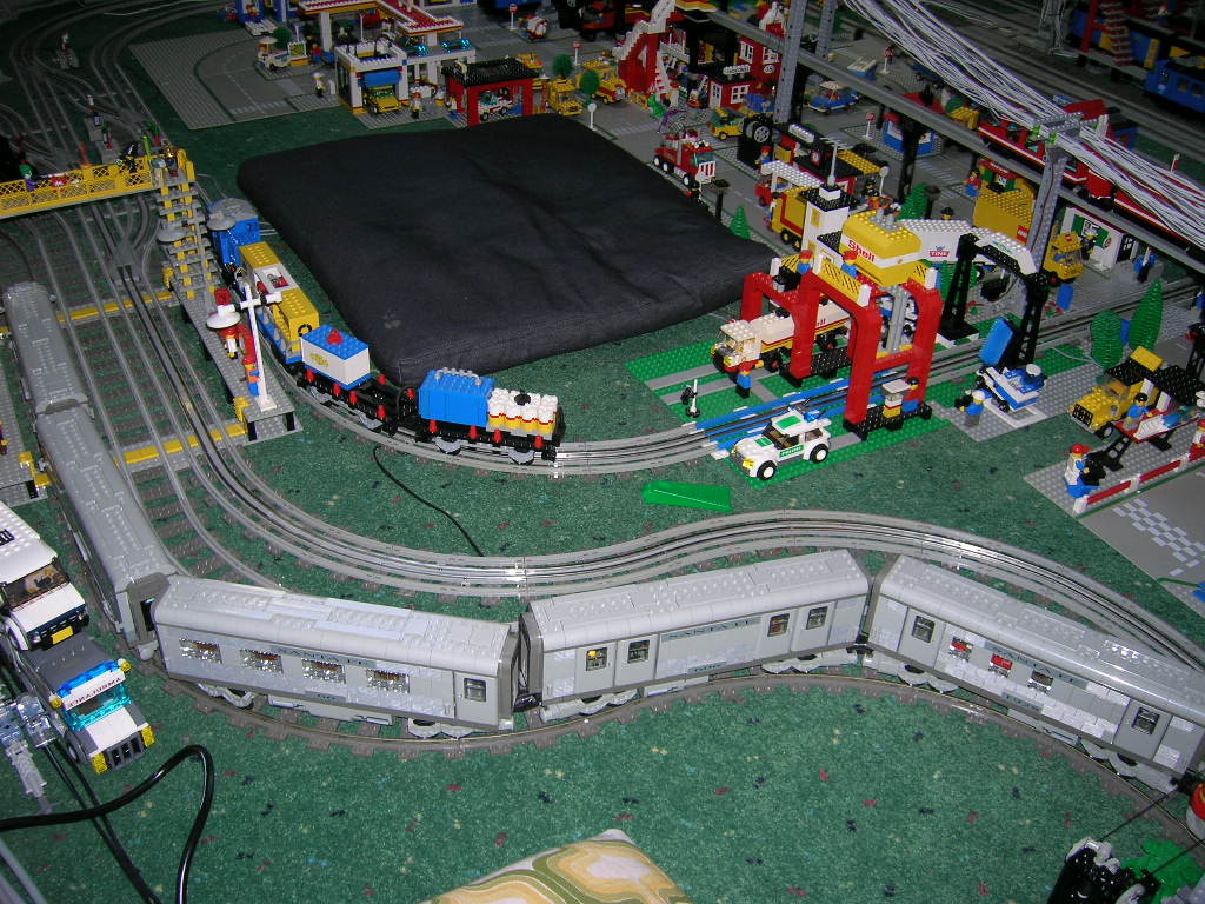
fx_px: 1184
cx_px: 602
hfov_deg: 54.0
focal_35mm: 34
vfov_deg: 41.8
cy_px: 452
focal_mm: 5.7
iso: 50
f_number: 2.9
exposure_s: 1/60.1
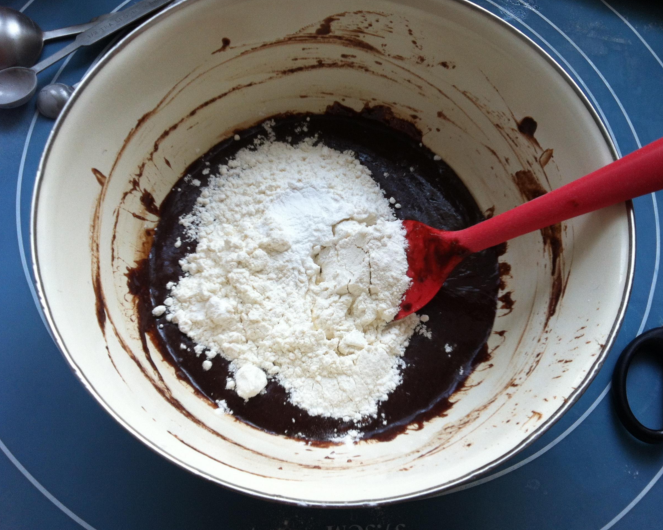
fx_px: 726
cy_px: 264
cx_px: 348
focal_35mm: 37
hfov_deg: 49.1
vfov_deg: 40.1
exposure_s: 1/30
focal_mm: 3.85
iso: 80
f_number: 2.8
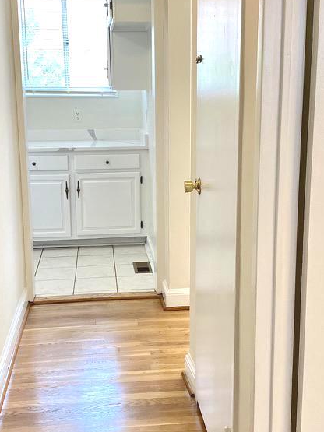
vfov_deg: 39.7
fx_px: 599
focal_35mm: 48
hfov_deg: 30.3
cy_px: 213
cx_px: 159
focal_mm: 4.25
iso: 160
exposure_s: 1/60
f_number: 1.8
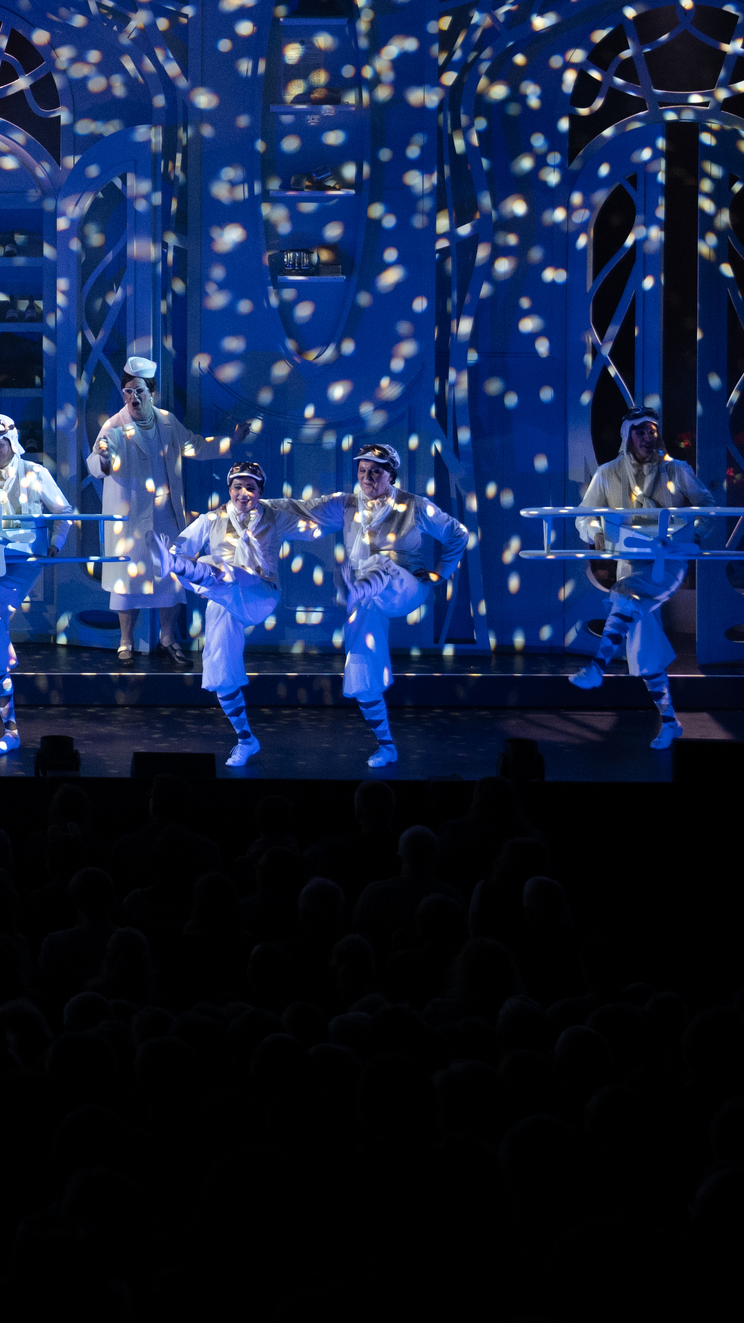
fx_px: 4734
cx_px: -478
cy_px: 312
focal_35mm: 135
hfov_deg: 8.7
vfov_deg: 15.8
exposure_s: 1/200
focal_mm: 52
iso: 800
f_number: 3.5
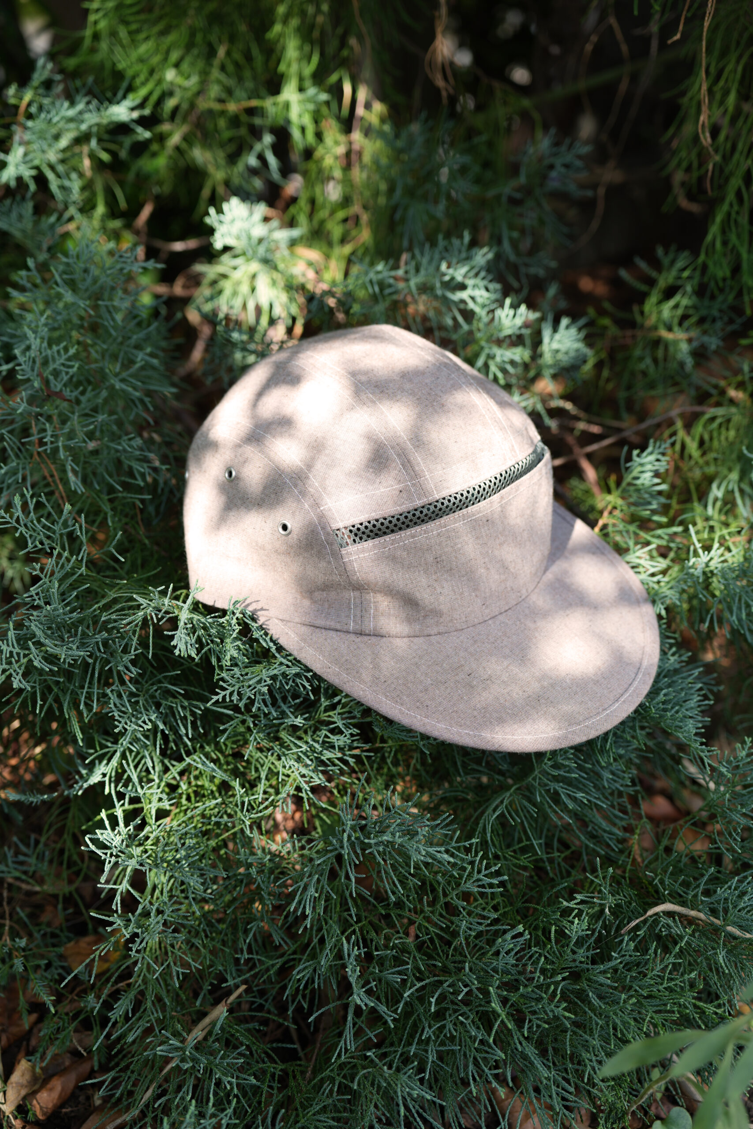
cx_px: 376
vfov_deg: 58.7
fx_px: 1004
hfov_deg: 41.1
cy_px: 564
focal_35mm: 32
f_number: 4
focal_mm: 32
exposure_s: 1/60
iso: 100
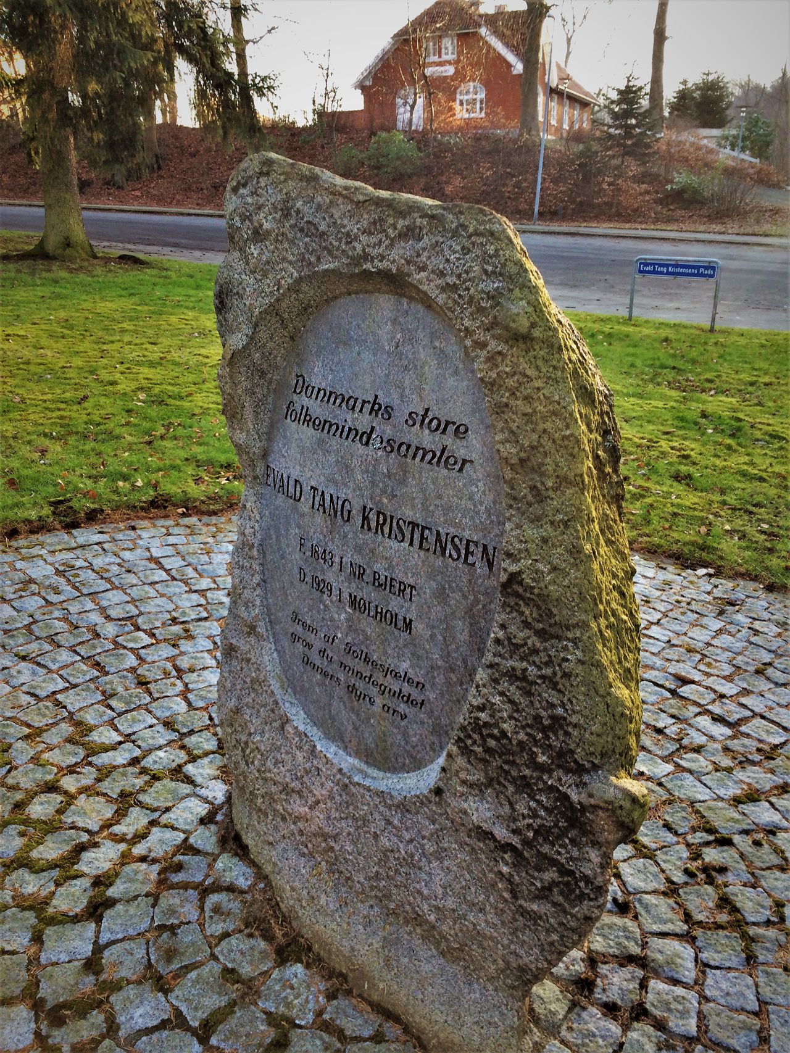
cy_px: 526
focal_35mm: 29
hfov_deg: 48.2
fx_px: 882
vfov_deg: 61.7
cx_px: 395
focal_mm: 4.15
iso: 40
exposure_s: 1/100
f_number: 2.2
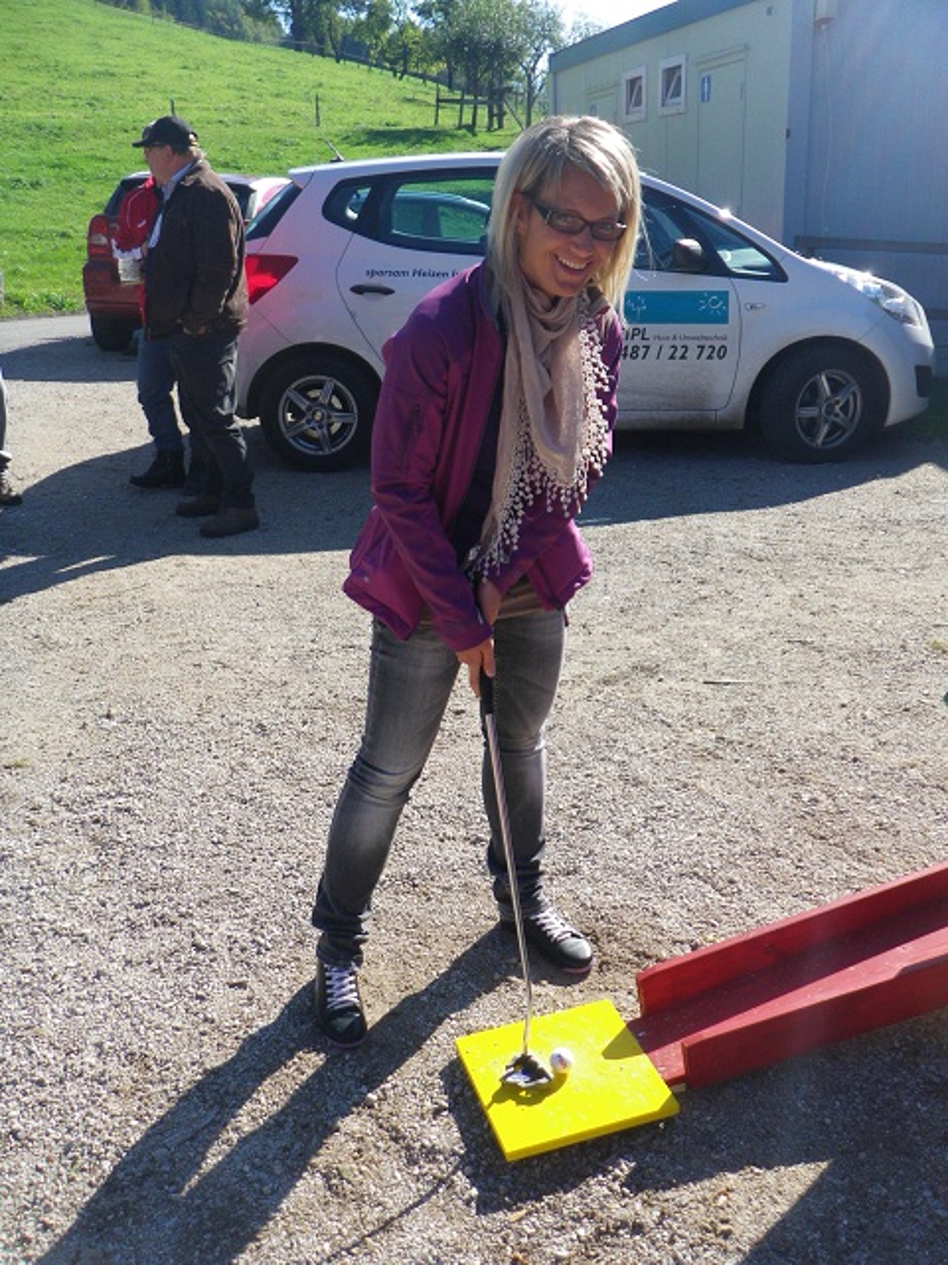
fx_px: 1278
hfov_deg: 40.7
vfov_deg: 52.6
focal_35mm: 35
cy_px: 632
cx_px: 474
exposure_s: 1/400
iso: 64
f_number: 3.8
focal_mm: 6.2
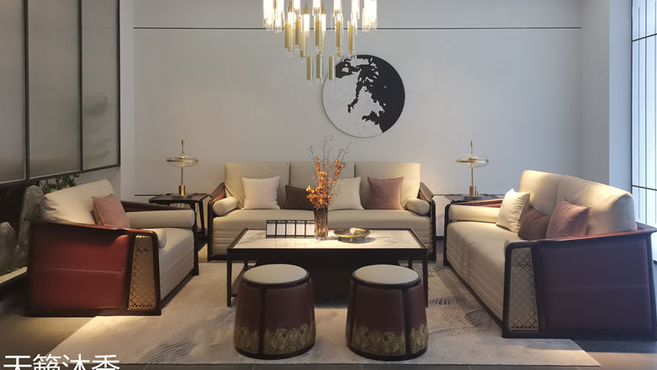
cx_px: 331
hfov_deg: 66.0
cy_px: 135
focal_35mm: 29
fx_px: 505
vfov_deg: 39.9
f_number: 1.8
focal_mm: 5.58
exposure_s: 1/100
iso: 125
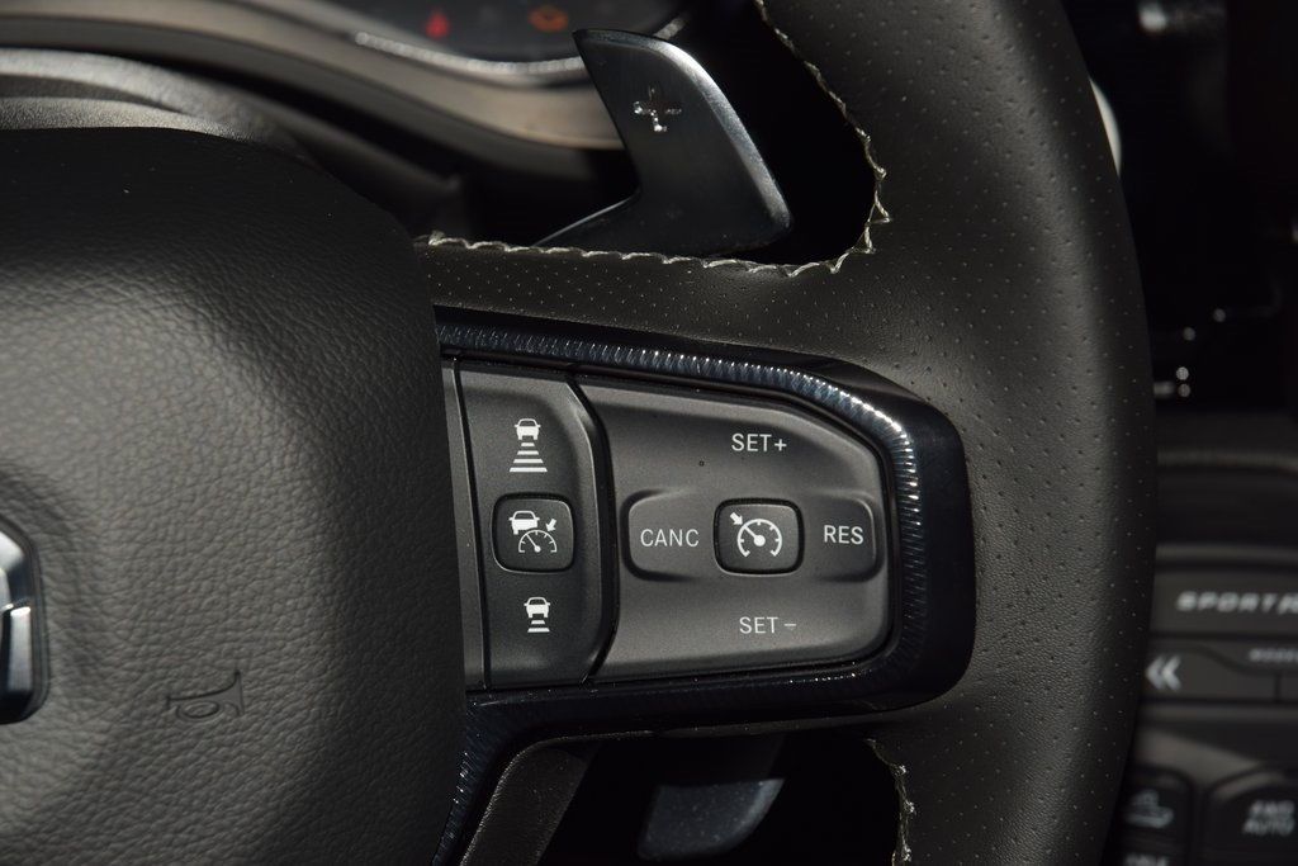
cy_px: 433
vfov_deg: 13.0
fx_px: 3786
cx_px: 649
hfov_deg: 19.5
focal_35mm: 105
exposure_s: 1/125
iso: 100
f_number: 8
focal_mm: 70
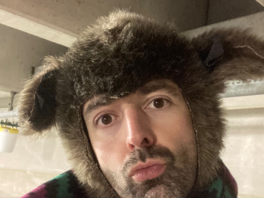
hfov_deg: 38.1
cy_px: 124
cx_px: 155
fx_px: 381
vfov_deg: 29.0
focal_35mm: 50
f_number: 2.2
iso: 1000
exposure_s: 1/17
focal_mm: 2.87
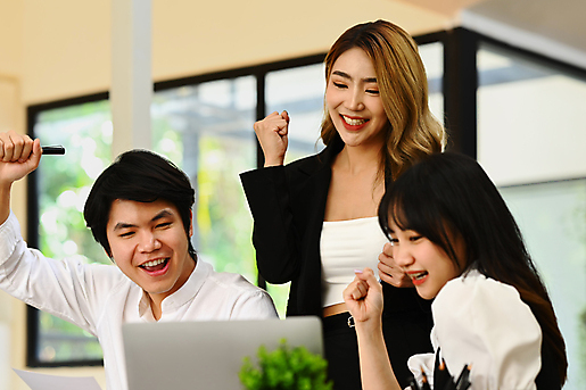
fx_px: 1611
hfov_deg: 20.6
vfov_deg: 13.8
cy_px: 216
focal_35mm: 99
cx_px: 269
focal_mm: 85
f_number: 2.8
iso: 250
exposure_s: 1/200
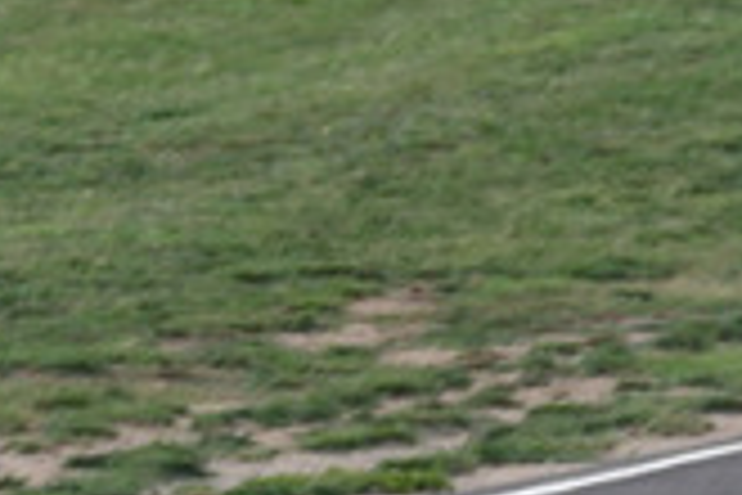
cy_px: 824
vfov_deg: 0.5
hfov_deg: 0.7
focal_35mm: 2909
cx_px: -607
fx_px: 59953
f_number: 11
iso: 500
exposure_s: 1/640
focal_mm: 400
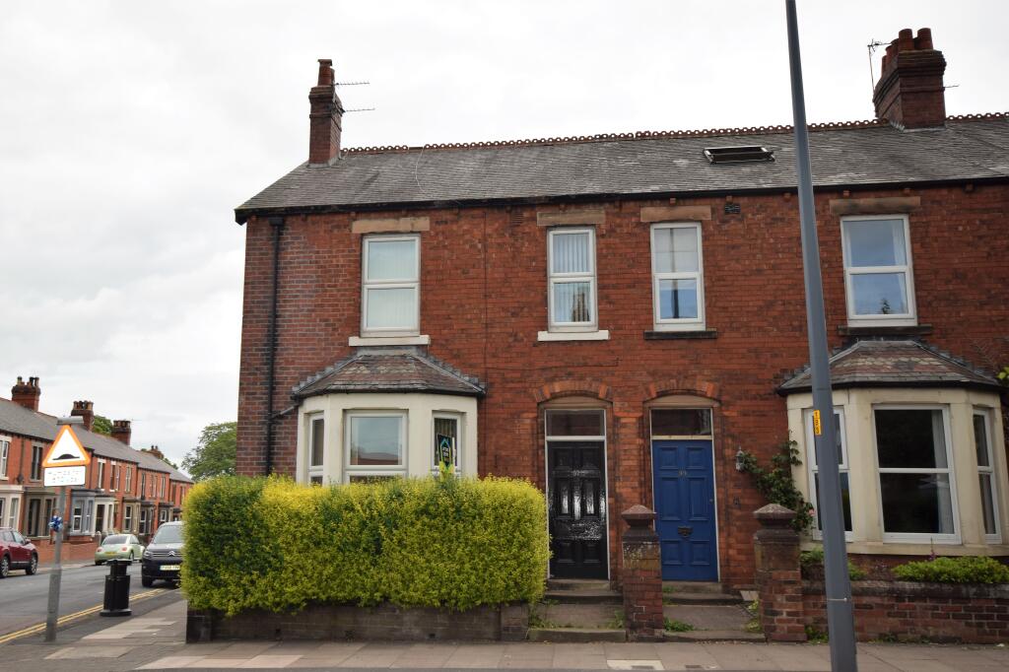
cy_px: 336
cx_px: 504
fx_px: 841
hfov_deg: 61.9
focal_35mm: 30
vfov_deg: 43.6
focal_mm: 20
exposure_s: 1/200
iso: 100
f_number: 7.1
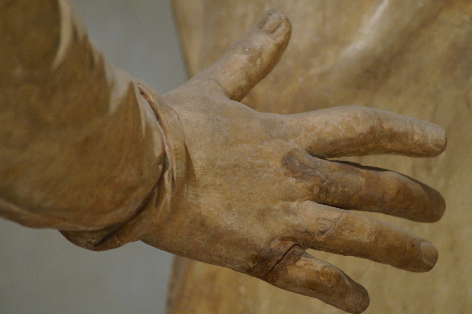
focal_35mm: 450
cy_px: 157
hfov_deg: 4.6
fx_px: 5896
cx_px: 236
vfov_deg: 3.1
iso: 3200
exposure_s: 1/20
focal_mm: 300
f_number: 5.6
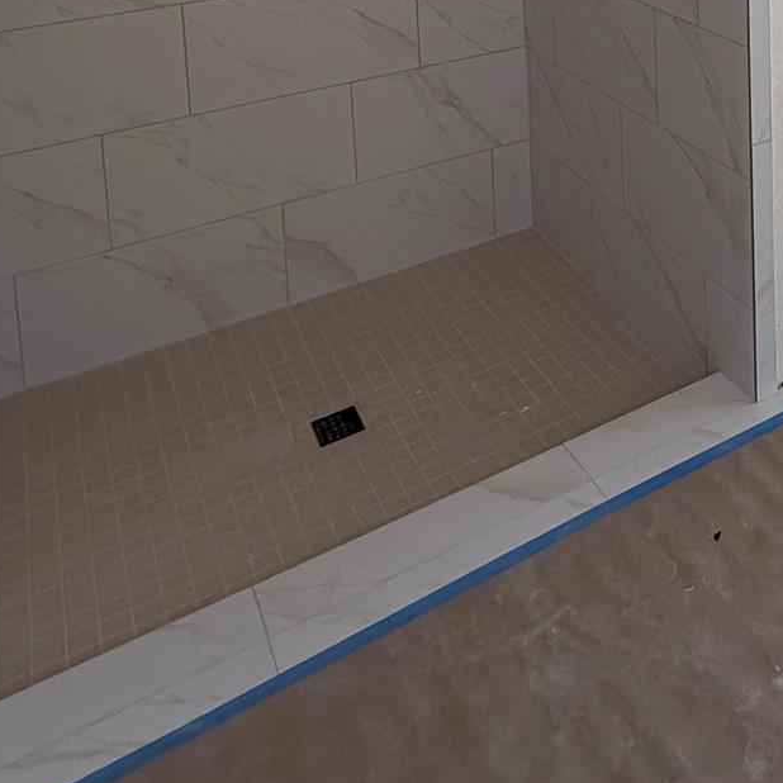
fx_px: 1049
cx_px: 773
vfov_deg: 32.9
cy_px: -176
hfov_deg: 36.9
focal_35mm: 41
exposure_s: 1/181
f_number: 2.2
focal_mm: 2.22
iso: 50
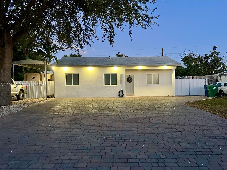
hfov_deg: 67.3
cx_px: 114
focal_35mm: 26
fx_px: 170
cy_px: 85
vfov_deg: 53.1
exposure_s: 1/30
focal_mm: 5.7
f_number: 1.5
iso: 500
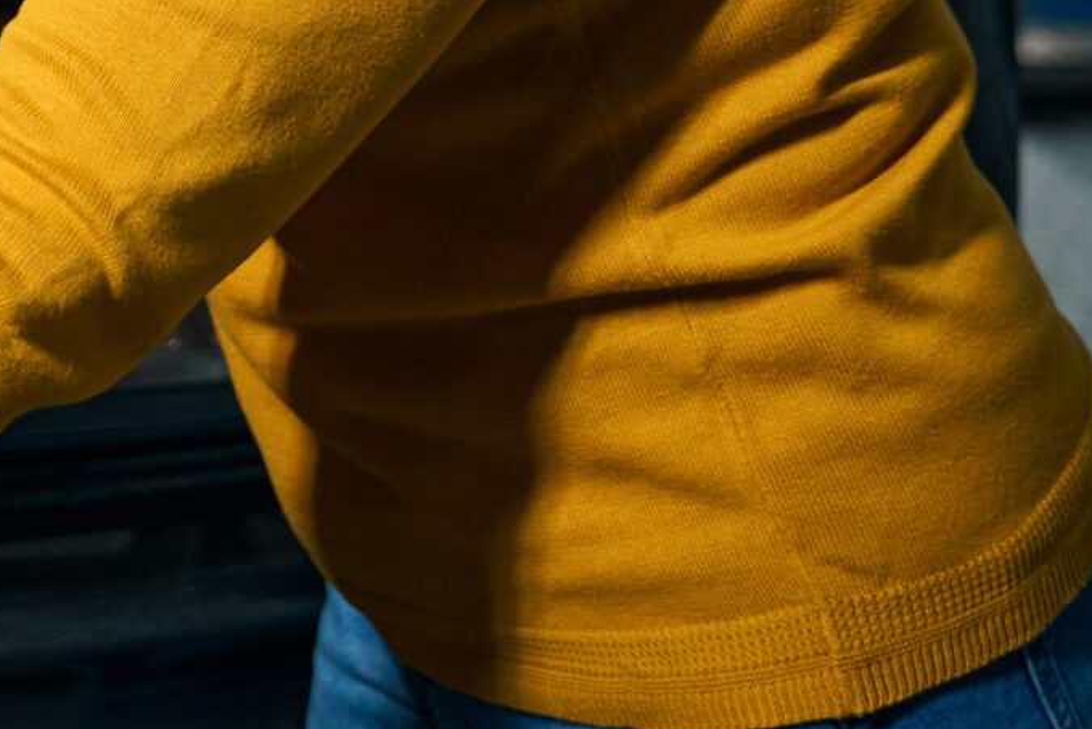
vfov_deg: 9.9
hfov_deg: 14.6
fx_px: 4050
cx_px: -410
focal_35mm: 134
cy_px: -379
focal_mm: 35.4
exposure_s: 1/250
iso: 1250
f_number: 2.8
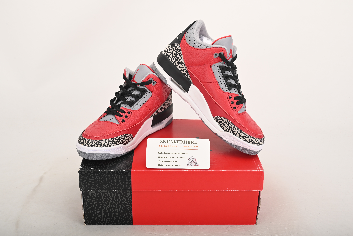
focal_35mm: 45
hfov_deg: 43.6
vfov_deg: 29.9
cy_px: 118
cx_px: 176
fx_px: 441
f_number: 11
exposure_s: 1/200
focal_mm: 45
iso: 100
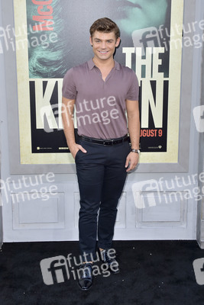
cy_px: 152
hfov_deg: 30.5
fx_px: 374
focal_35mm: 44
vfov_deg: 44.5
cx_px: 102
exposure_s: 1/250
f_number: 7.1
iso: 320
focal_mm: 44
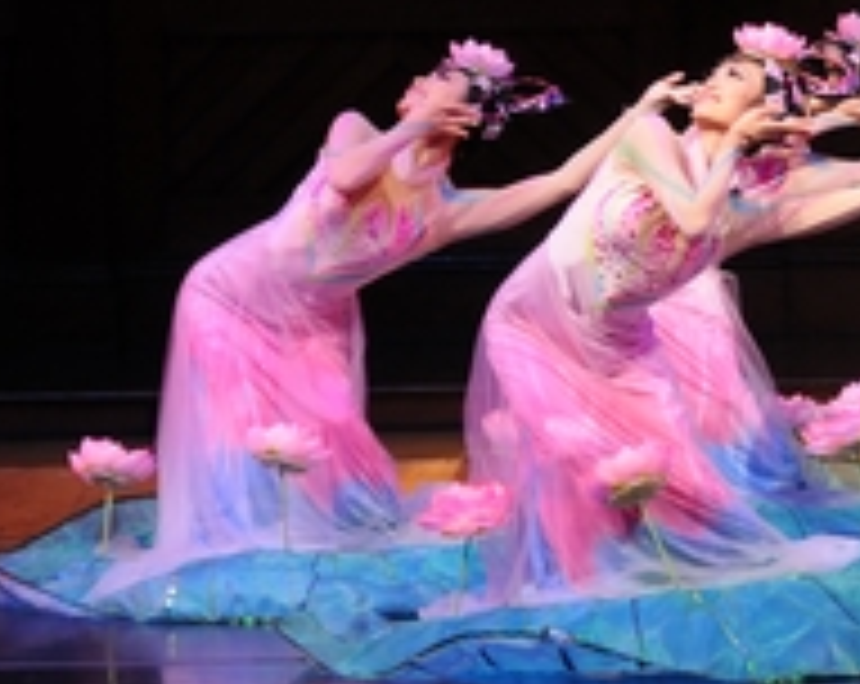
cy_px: -74
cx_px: 1067
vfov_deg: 5.4
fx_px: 7214
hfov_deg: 6.8
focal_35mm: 284
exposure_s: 1/160
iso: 800
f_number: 2.8
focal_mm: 70
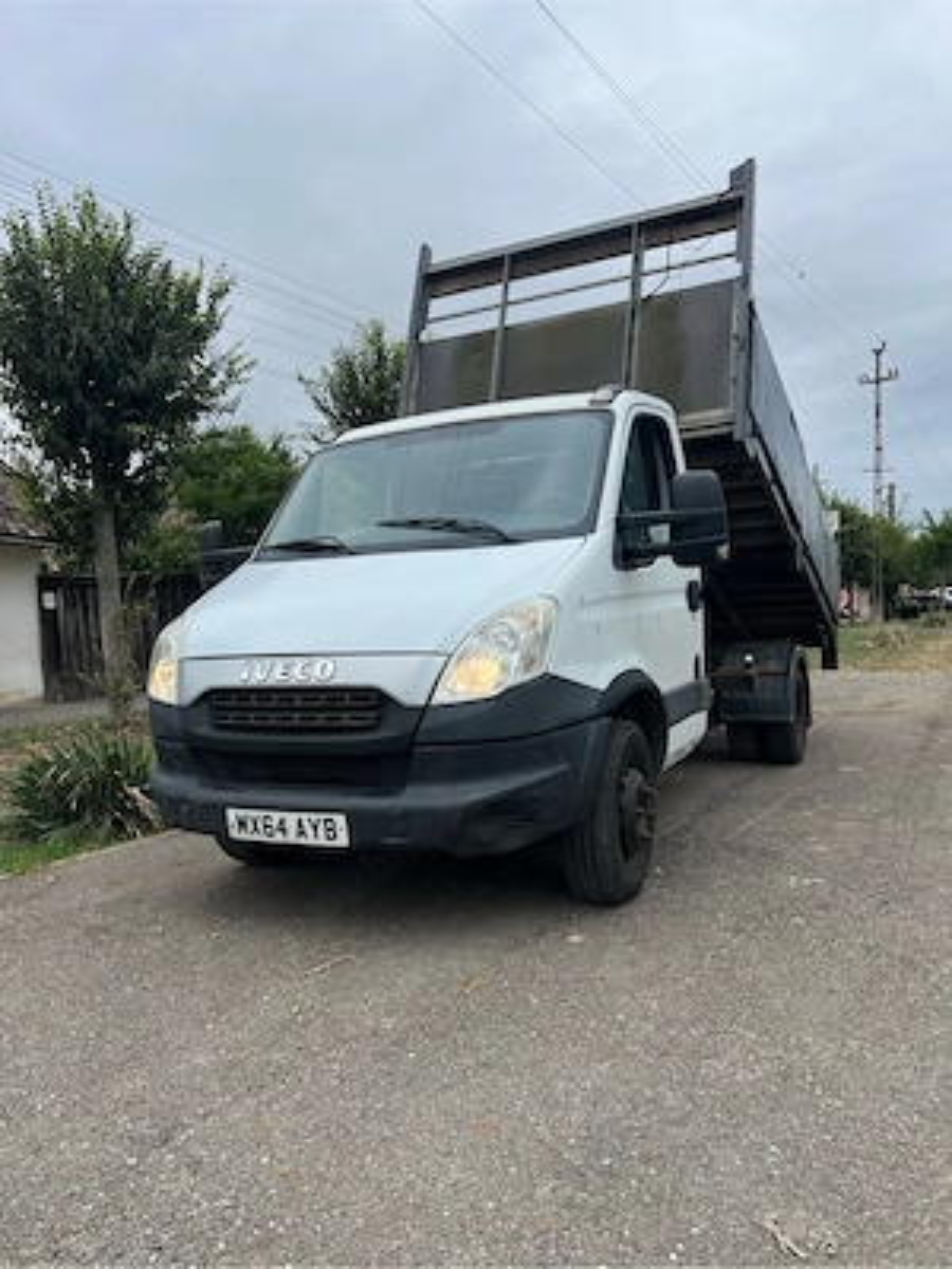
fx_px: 953
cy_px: 634
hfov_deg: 53.1
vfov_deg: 67.3
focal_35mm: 26
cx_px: 476
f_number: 1.5
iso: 50
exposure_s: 1/2762
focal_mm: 5.7
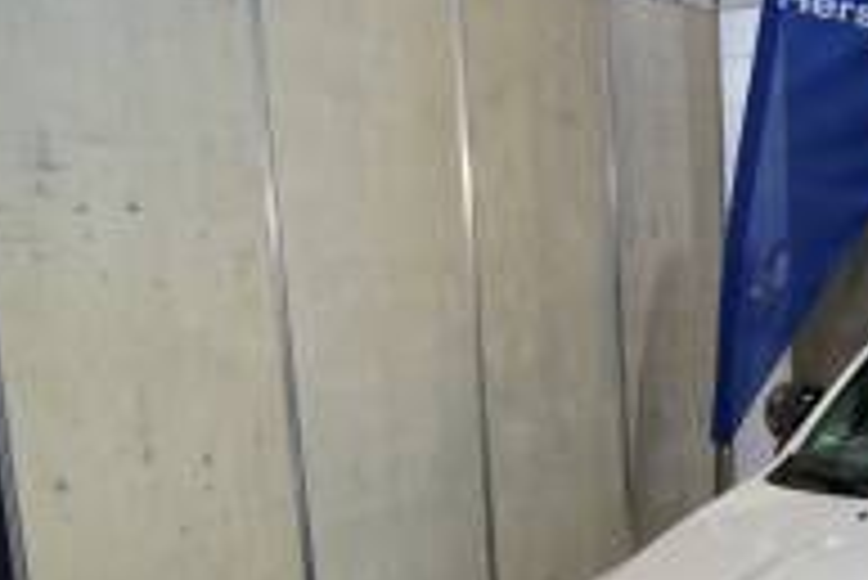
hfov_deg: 26.9
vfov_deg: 18.8
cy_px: 629
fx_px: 1689
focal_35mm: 70
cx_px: 908
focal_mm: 18
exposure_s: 1/30
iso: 250
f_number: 3.5
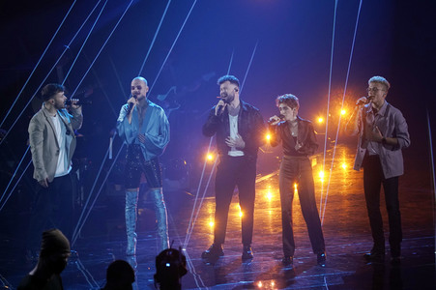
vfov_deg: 6.9
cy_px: 145
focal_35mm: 200
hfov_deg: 10.3
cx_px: 218
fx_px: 2420
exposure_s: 1/160
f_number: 5.6
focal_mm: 200
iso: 4000
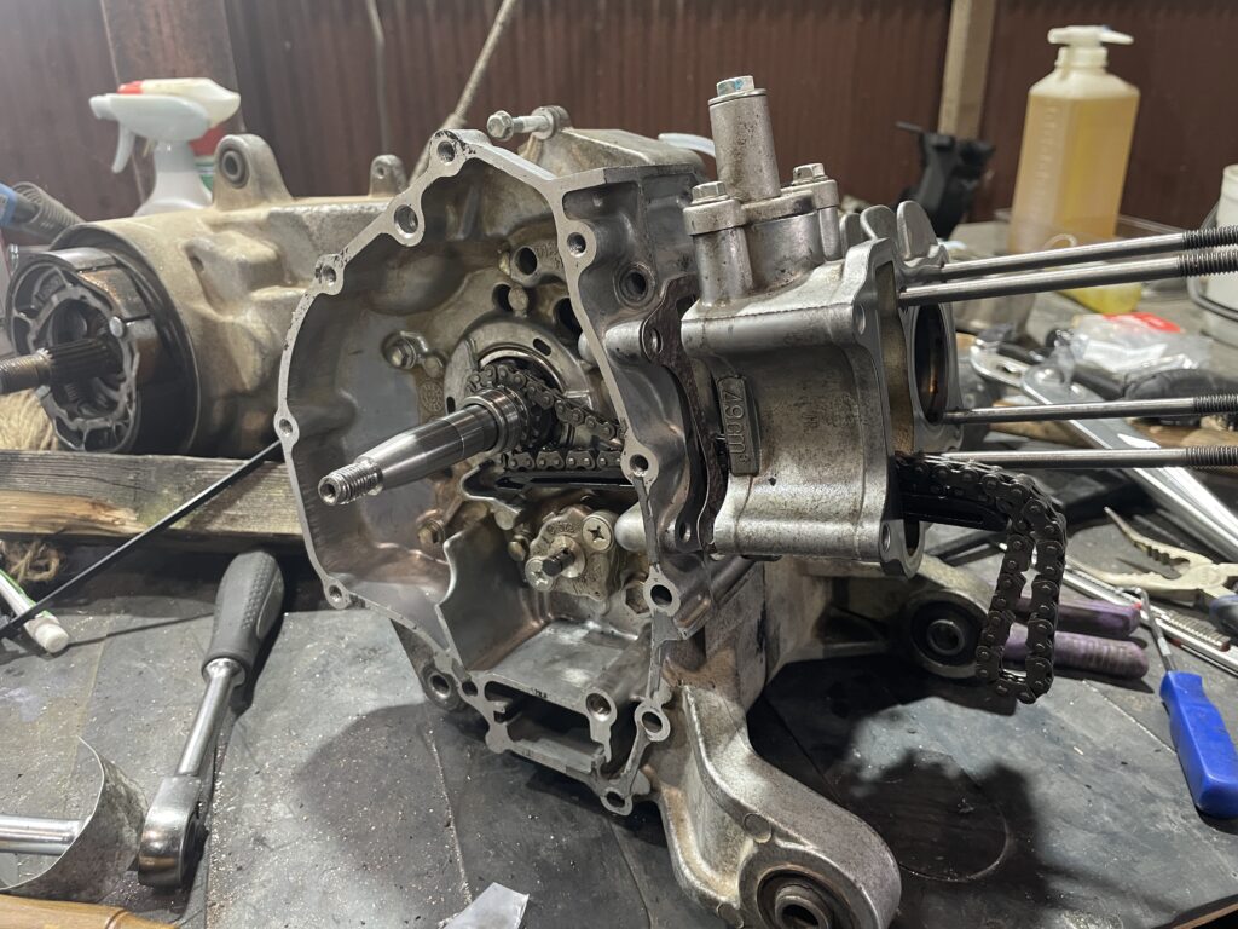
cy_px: 464
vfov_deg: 53.1
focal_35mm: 26
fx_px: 930
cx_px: 619
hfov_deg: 67.3
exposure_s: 1/50
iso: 250
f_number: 1.6
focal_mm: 4.2
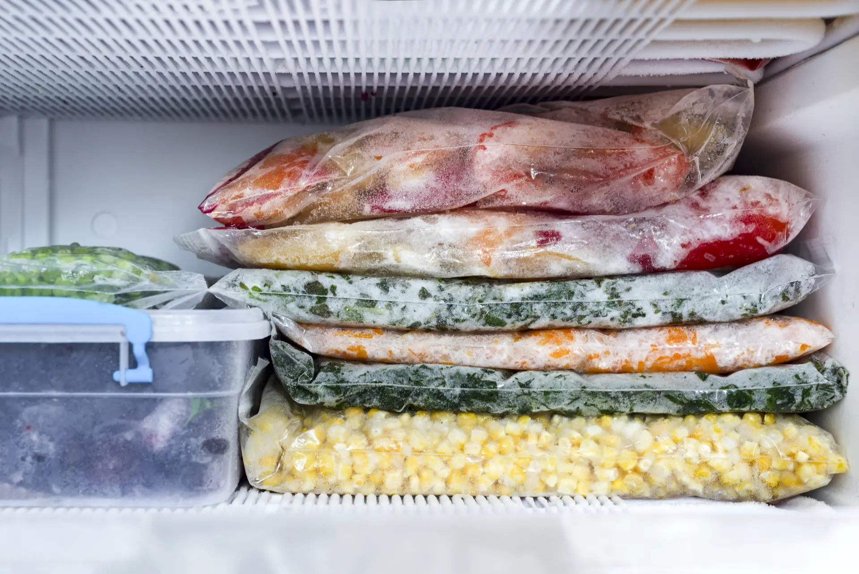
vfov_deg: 27.0
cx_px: 430
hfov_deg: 39.6
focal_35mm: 50
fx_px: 1194
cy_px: 287
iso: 100
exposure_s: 1/2.5
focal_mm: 50
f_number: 5.6
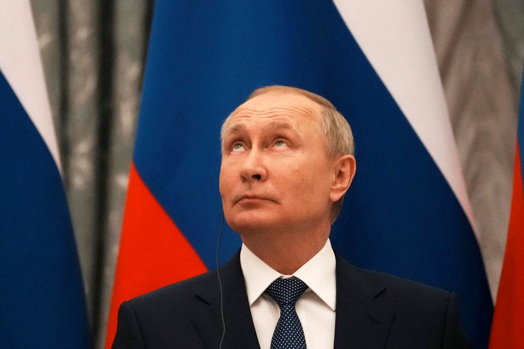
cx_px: 262
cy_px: 174
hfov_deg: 3.4
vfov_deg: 2.3
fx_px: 8731
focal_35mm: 600
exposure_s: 1/400
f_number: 5.6
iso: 4000
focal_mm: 400
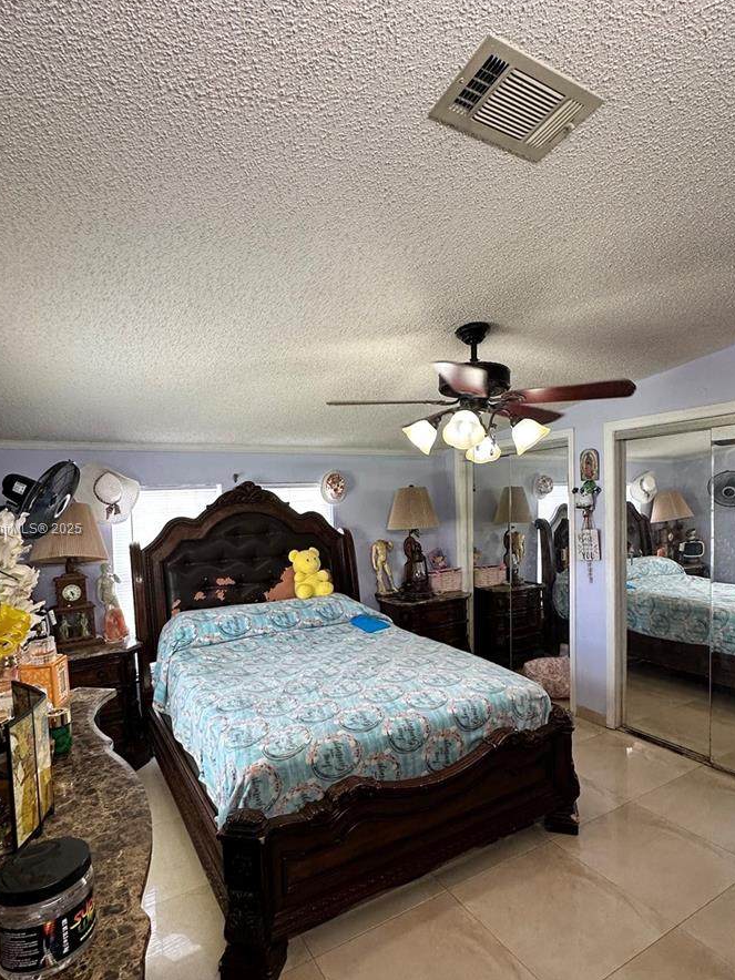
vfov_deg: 84.5
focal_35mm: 19
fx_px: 538
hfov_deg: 68.7
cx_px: 378
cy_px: 530
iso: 200
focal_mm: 2.22
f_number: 2.2
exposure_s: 1/120
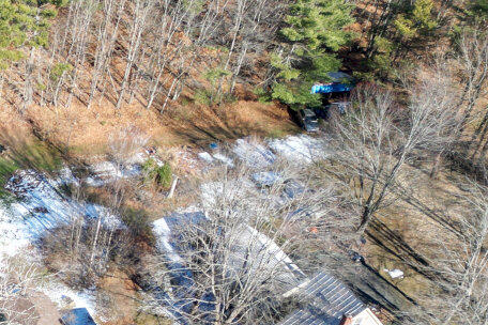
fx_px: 989
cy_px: 329
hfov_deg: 23.5
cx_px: -194
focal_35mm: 73
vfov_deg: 18.2
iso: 110
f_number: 1.7
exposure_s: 1/1000
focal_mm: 6.72
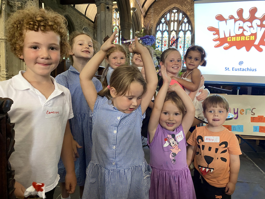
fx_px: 199
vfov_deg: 53.1
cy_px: 100
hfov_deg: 67.3
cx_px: 132
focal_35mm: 26
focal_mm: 4.25
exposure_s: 1/50
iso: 500
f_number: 1.8
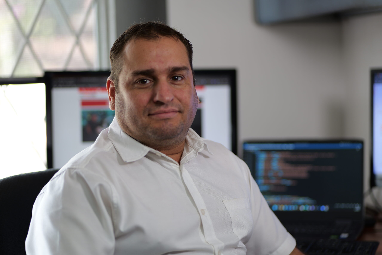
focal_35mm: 85
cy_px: 128
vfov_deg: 16.1
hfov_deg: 23.9
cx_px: 191
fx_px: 902
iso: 160
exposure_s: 1/80
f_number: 1.8
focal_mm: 85
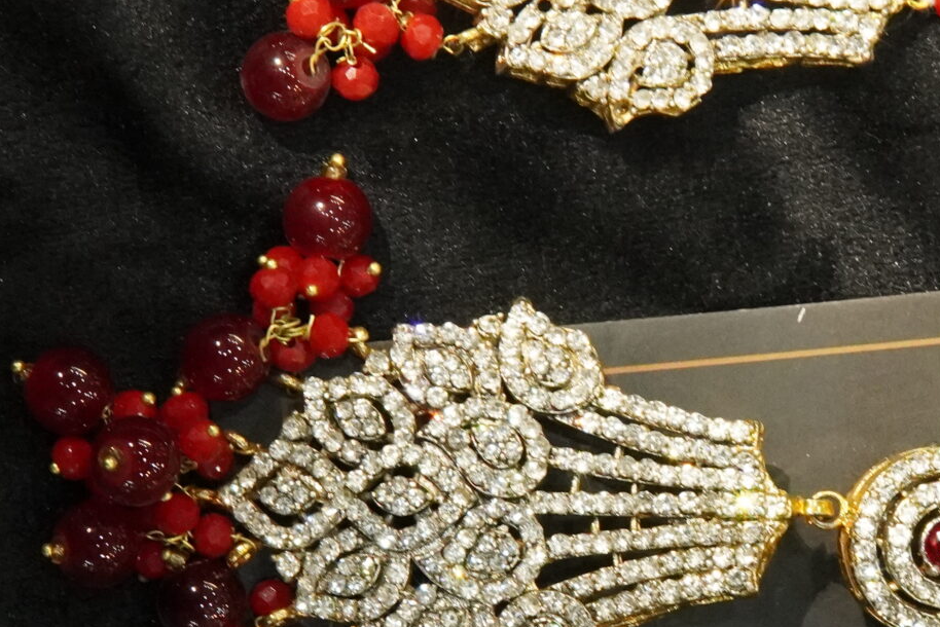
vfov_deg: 10.9
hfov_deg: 16.1
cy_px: 439
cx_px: 838
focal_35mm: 126
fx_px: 3291
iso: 4000
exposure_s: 1/80
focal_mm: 30
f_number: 9
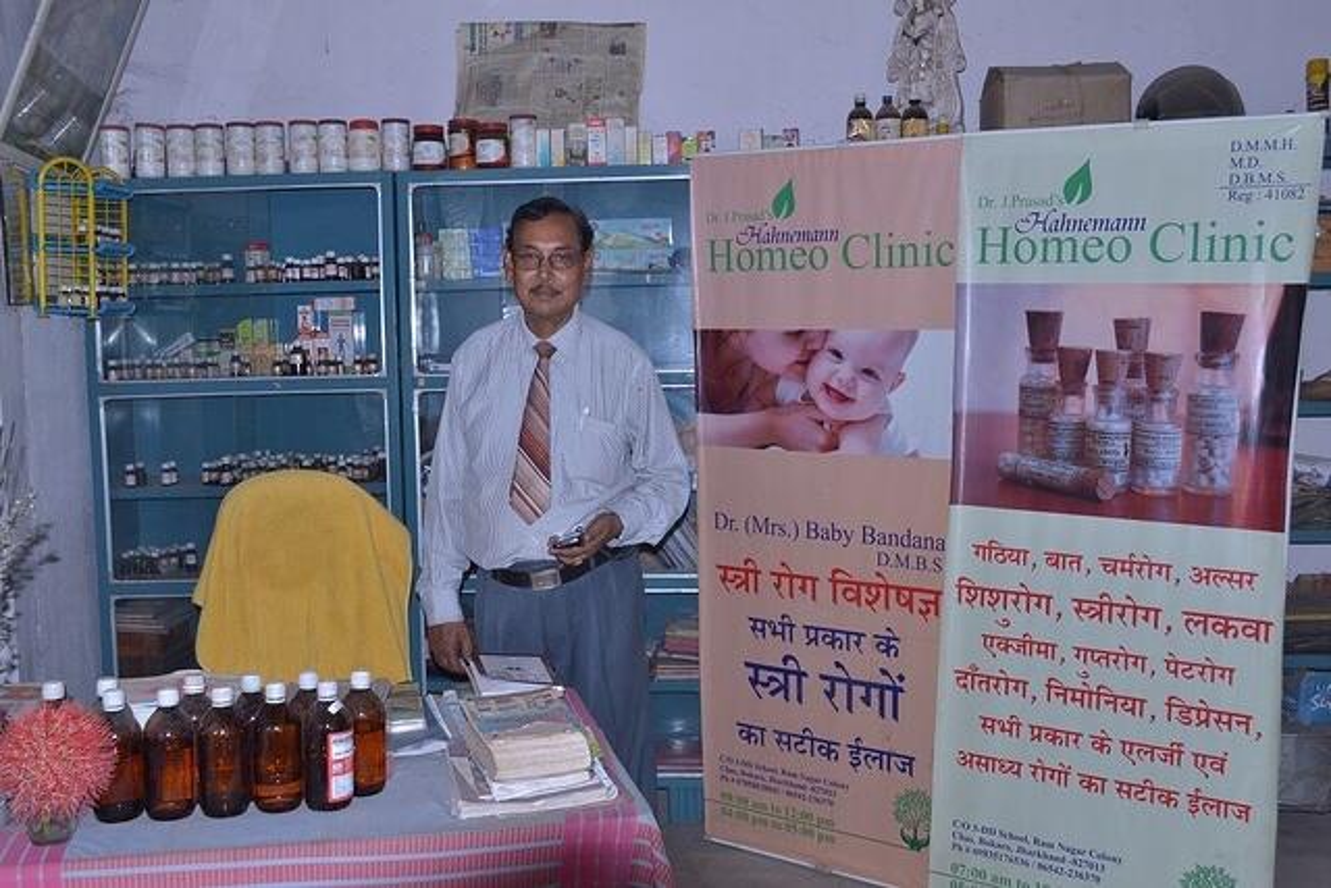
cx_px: 666
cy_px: 444
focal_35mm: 36
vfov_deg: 36.9
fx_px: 1331
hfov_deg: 53.1
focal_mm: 24
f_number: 6.3
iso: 400
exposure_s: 1/200
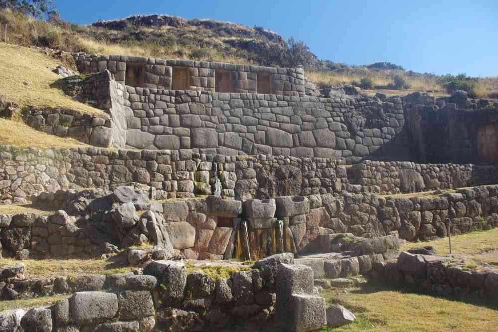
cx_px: 249
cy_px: 166
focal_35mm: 32
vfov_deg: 41.7
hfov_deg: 59.5
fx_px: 436
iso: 200
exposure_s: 1/50
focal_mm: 21
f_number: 11
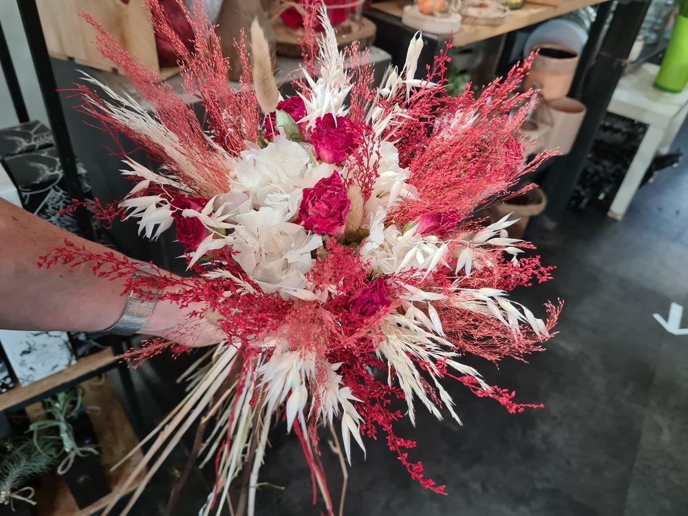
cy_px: 258
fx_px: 517
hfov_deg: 67.3
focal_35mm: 26
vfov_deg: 53.1
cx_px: 344
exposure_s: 1/50
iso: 200
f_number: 1.8
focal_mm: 5.4
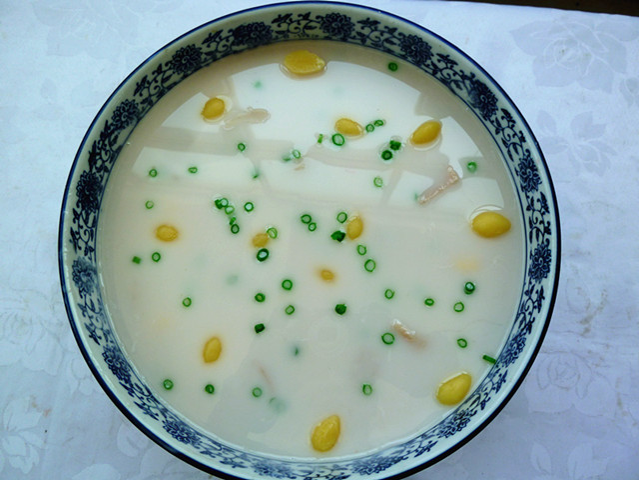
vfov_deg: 54.9
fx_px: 461
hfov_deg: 69.4
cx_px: 320
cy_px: 240
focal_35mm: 25
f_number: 3.3
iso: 80
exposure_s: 1/125
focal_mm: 4.5
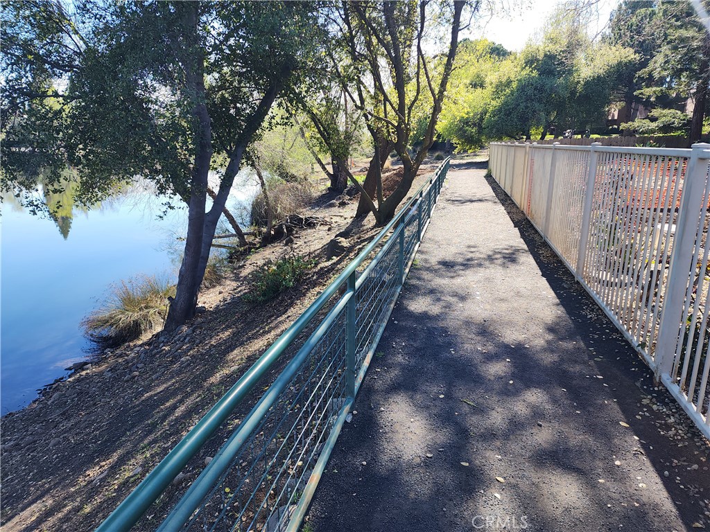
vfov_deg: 58.9
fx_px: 472
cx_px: 355
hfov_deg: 73.9
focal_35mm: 23
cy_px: 266
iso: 12
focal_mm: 6.4
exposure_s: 1/237
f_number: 1.8
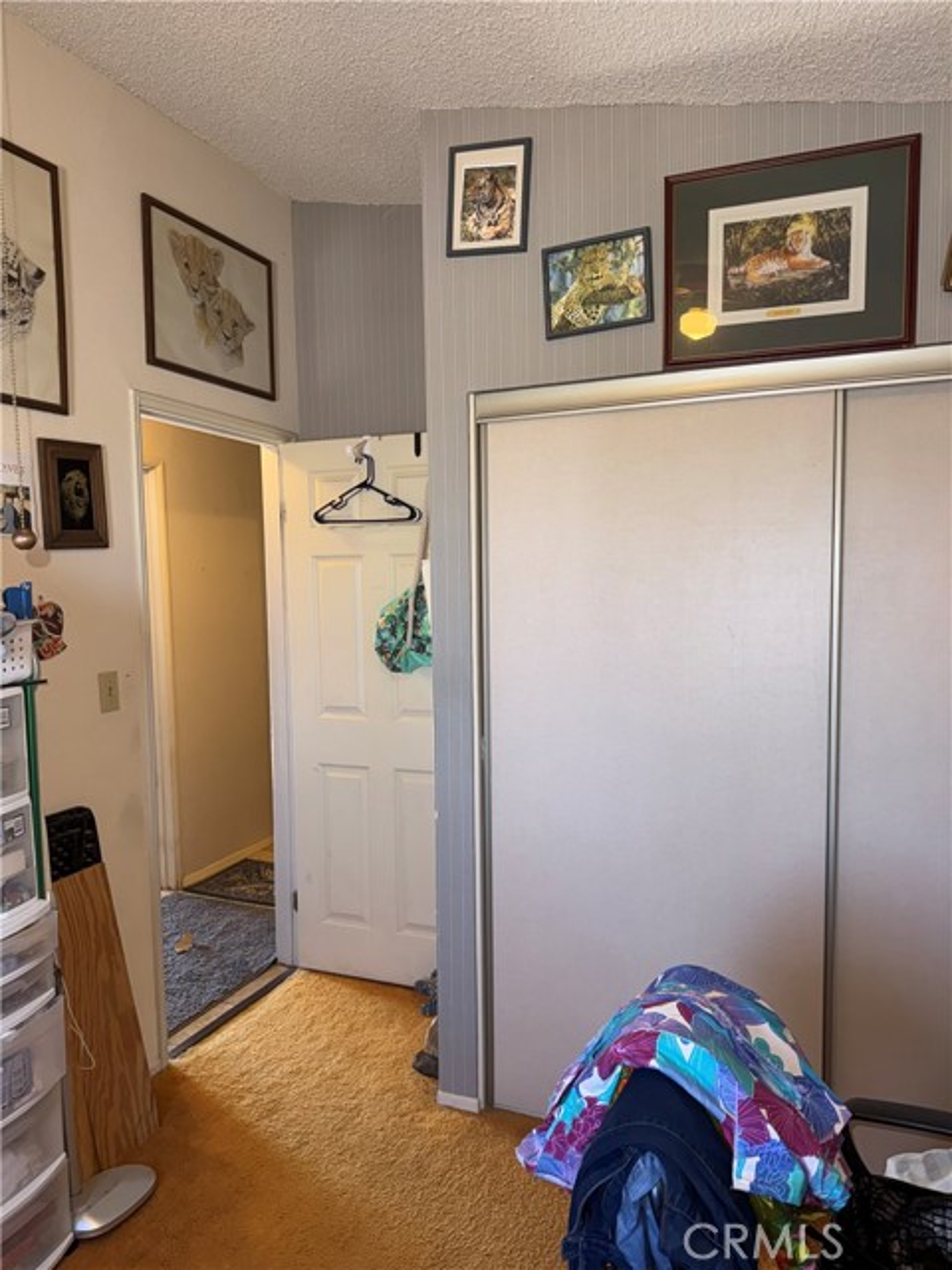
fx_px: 880
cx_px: 476
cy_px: 635
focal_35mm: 24
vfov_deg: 71.6
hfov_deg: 56.8
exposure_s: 1/20
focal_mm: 6.76
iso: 50
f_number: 1.78
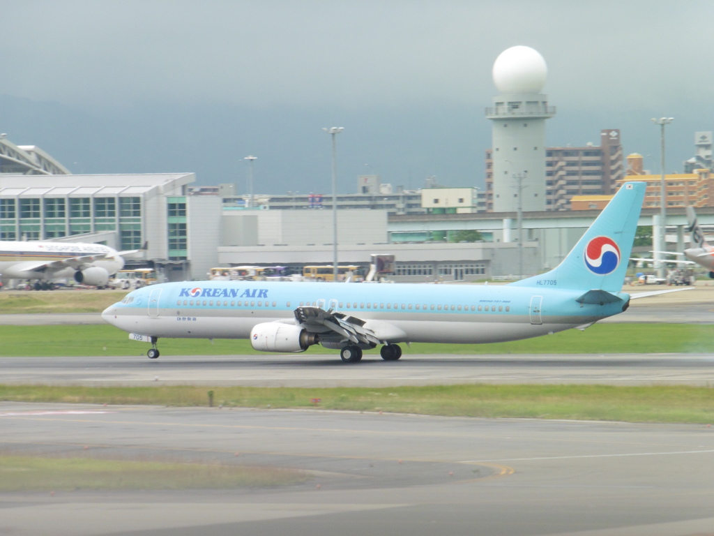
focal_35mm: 289
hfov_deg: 6.9
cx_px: 357
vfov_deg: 5.1
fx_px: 5961
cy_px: 268
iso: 200
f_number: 6.3
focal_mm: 51.5
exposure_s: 1/320
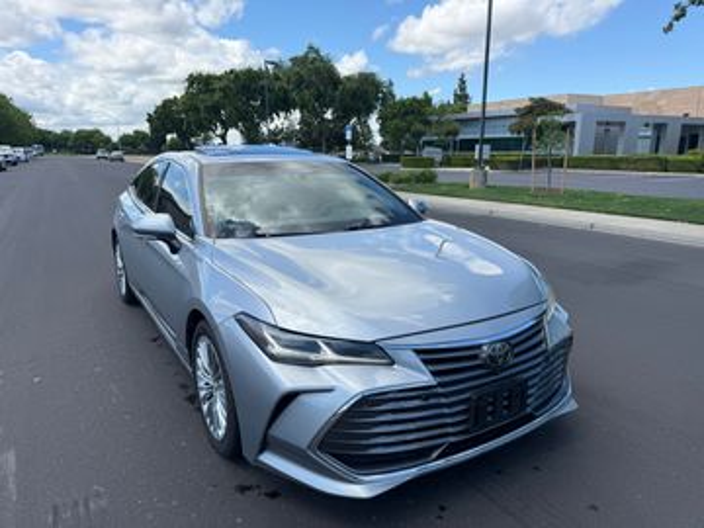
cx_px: 352
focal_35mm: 24
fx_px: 488
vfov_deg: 56.8
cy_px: 264
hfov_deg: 71.6
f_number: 1.78
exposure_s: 1/2907
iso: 80
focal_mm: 6.76
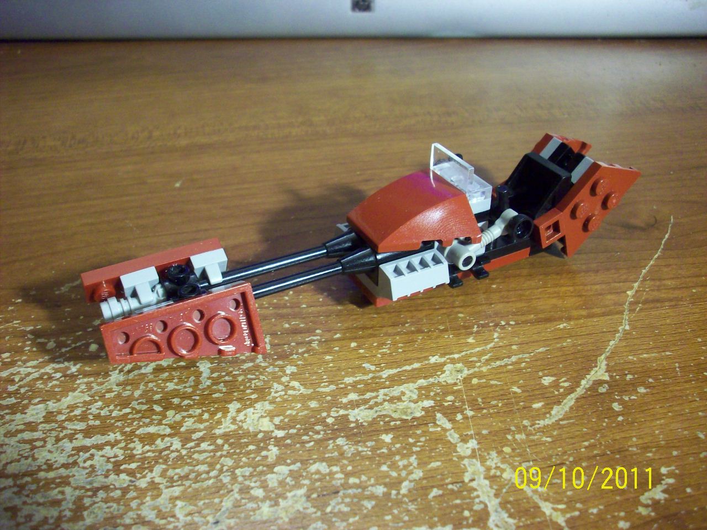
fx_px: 756
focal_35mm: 37
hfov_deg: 50.1
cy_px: 265
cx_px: 354
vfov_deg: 38.7
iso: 188
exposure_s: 1/8
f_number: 2.8
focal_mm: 6.2
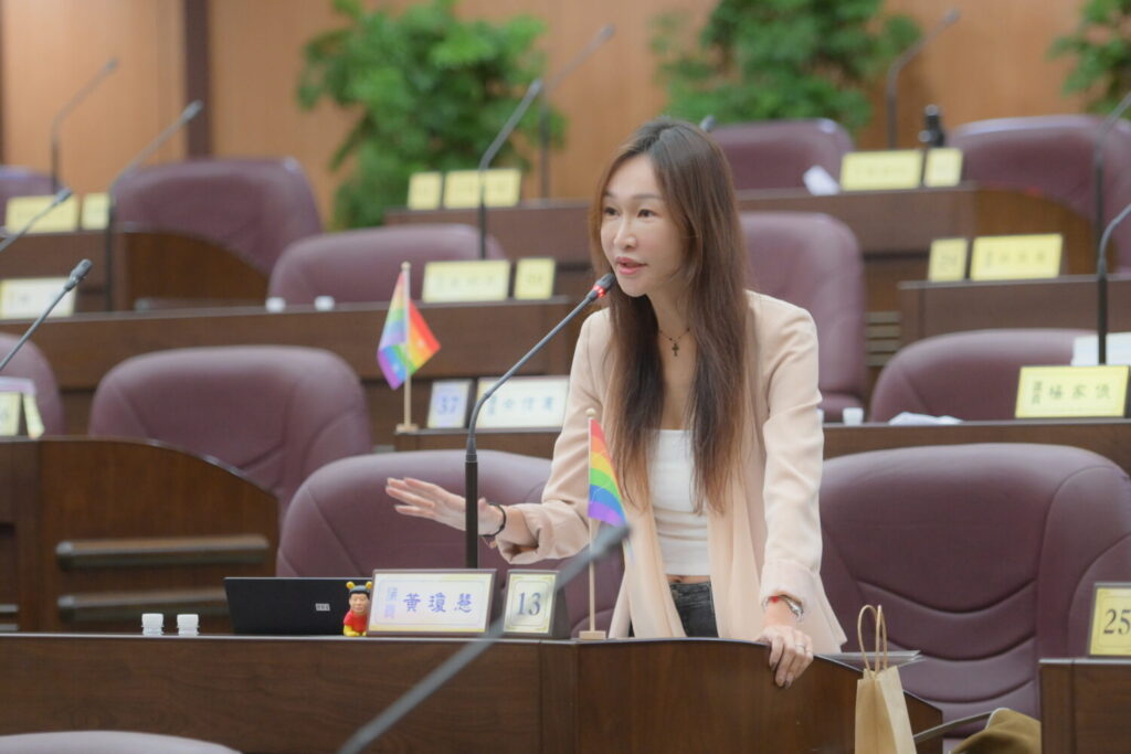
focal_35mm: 168
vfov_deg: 8.2
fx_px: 5278
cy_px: 377
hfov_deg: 12.2
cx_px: 566
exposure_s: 1/160
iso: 2500
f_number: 2.8
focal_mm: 112
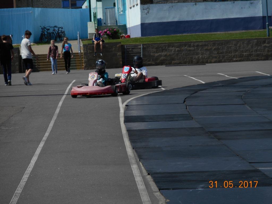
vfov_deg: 7.4
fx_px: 1572
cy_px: 102
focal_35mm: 200
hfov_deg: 9.9
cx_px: 136
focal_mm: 36
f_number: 6.6
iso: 80
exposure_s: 1/500
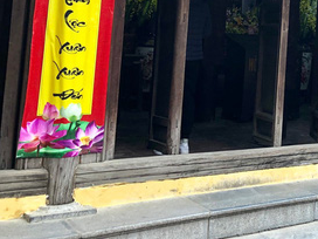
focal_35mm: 66
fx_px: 606
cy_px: 5
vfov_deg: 21.5
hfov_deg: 26.4
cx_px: 373
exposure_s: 1/120
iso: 40
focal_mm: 3.99
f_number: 1.8
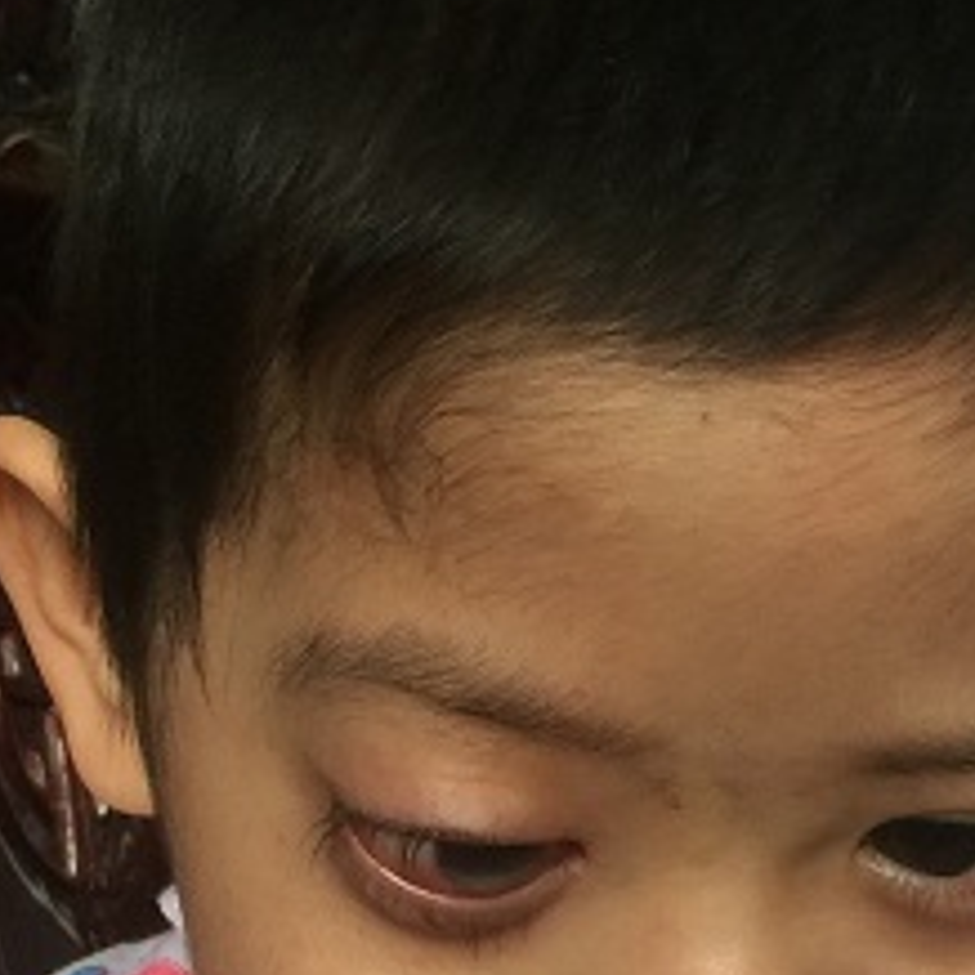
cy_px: 984
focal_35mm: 94
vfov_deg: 18.0
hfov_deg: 18.4
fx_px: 2995
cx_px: 313
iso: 50
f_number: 2.2
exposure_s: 1/17
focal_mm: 4.15
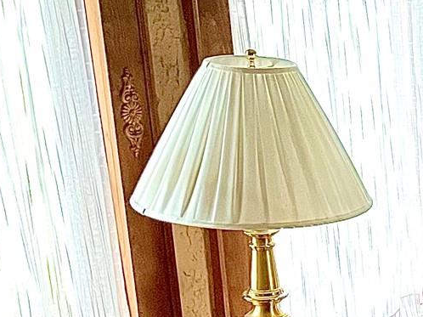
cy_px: 298
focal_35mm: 107
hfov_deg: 16.2
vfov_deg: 13.7
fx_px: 1307
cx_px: 695
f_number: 1.6
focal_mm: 4.2
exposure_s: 1/60
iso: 500
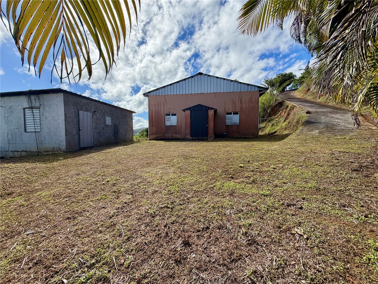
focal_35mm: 14
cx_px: 189
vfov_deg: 85.7
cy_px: 142
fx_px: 153
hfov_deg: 102.1
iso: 32
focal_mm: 2.22
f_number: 2.2
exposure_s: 1/1534
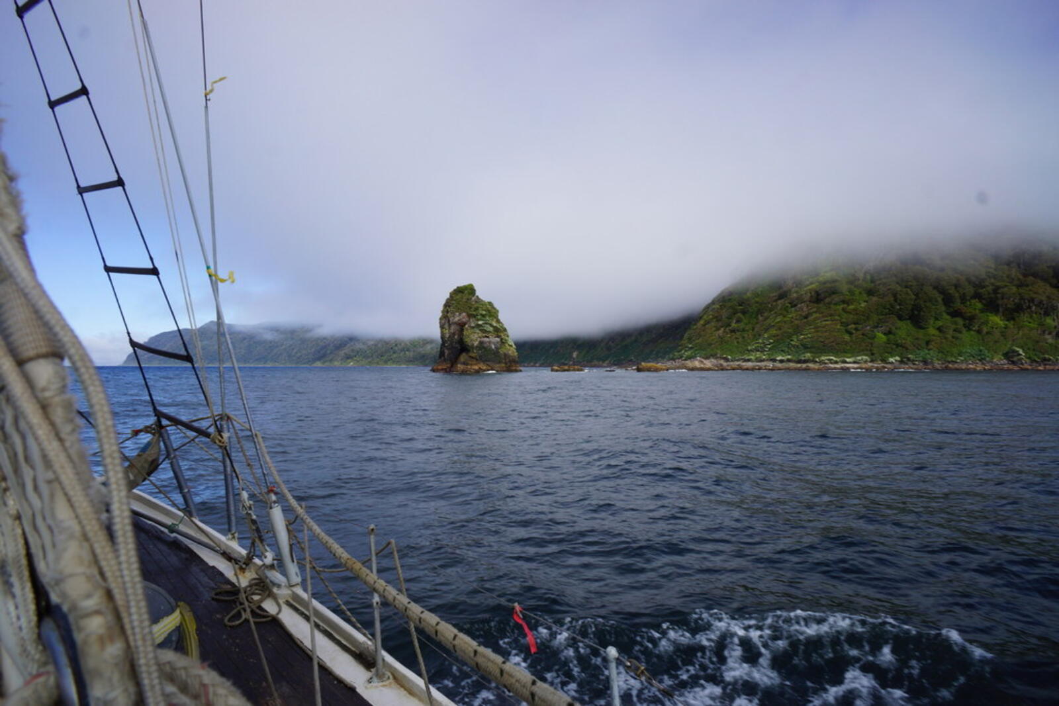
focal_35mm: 24
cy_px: 353
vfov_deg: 53.1
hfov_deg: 73.7
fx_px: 706
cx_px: 530
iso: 100
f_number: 13
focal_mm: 16
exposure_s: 1/160
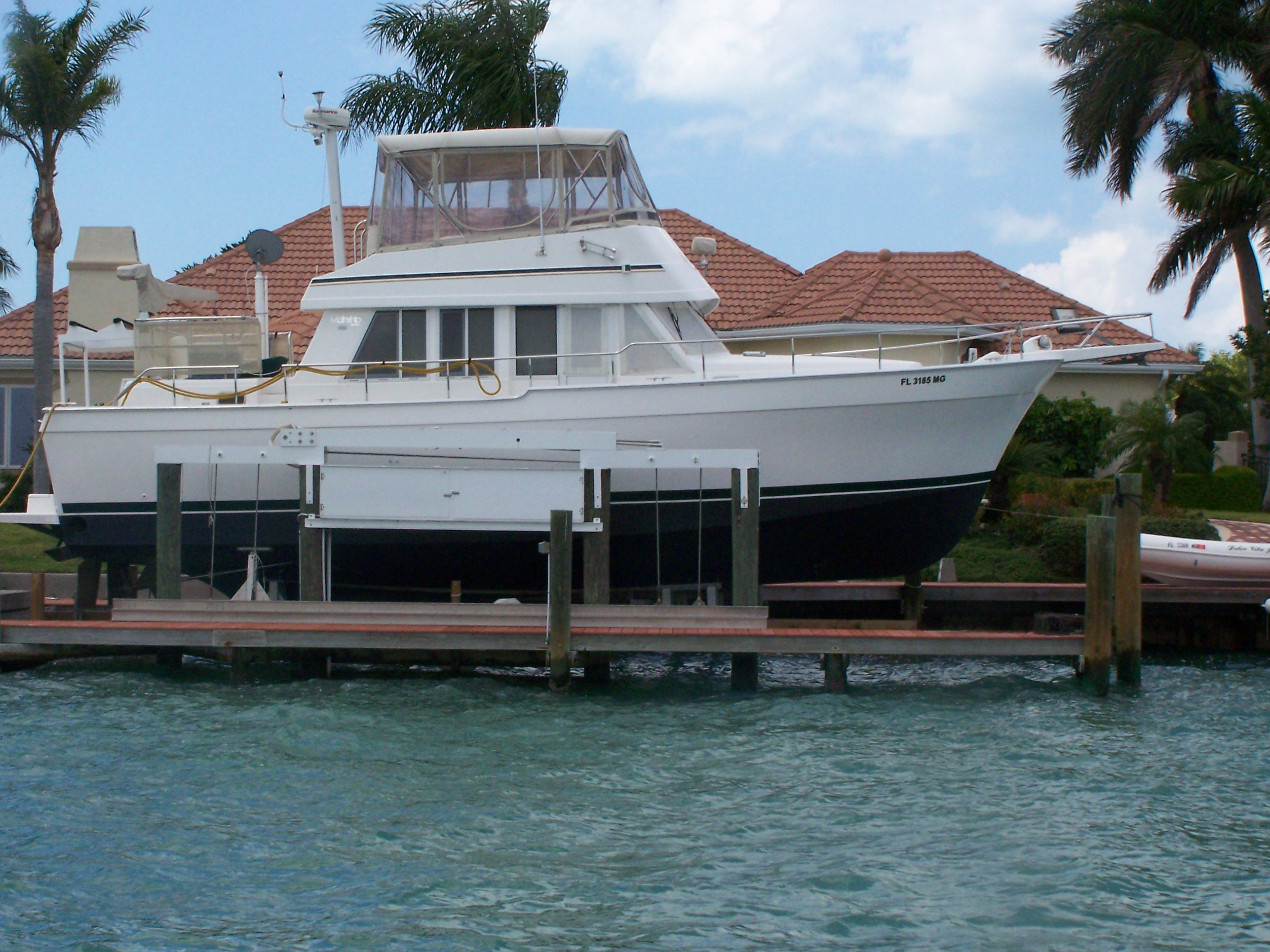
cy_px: 413
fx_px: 2935
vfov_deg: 18.4
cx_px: 530
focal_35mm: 80
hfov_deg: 24.4
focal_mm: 11.1
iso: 160
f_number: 6.3
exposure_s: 1/640
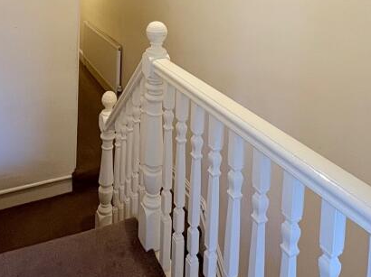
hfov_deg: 52.6
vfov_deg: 35.3
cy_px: -23
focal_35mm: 35
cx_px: 169
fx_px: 375
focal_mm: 2.22
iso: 160
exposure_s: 1/50
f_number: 2.2
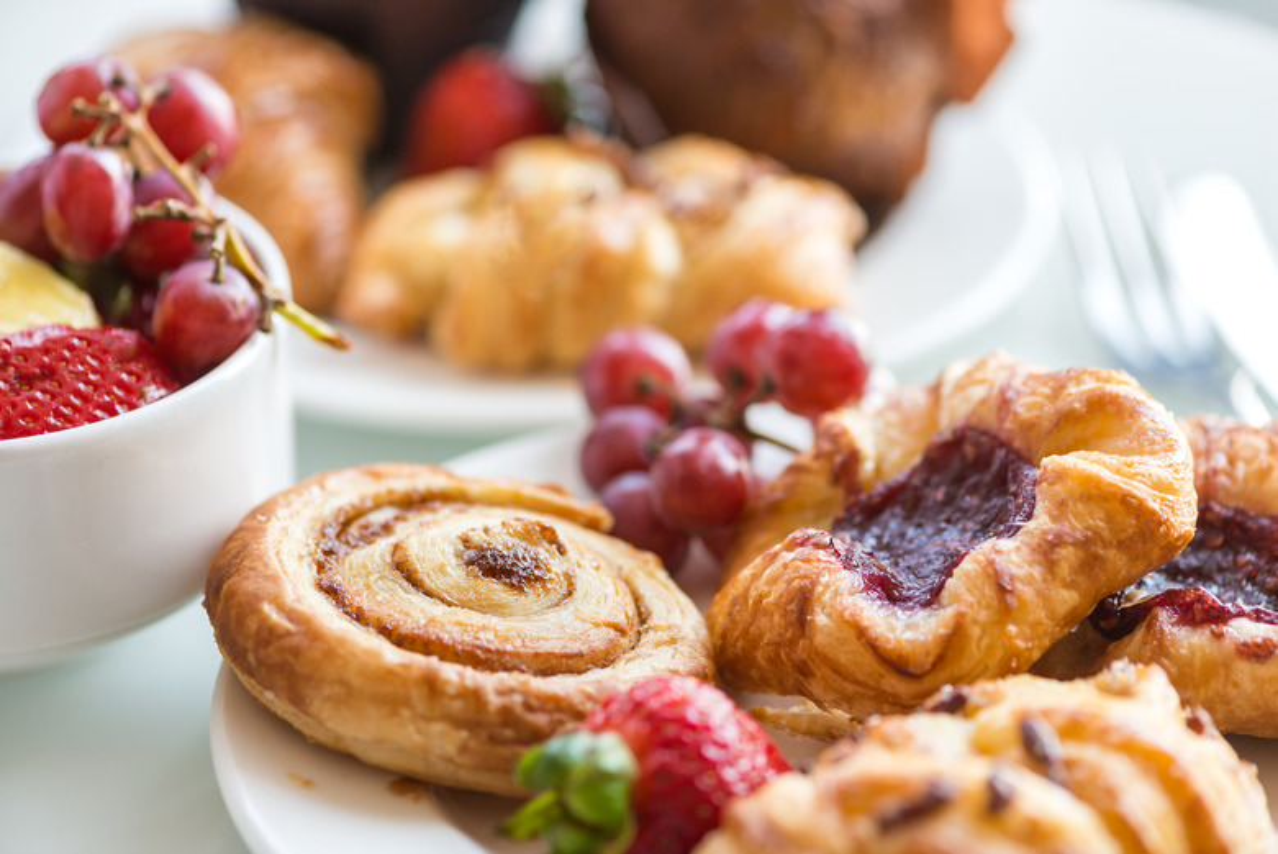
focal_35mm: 105
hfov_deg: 19.4
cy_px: 427
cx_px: 639
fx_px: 3729
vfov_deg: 13.1
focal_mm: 105
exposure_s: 1/125
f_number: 4
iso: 720
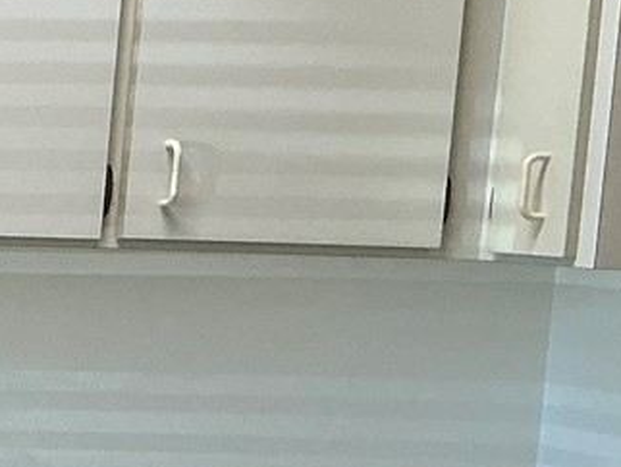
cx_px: -683
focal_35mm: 139
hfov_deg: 12.3
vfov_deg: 10.6
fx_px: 2495
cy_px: 481
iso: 64
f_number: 1.8
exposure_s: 1/120
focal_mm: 3
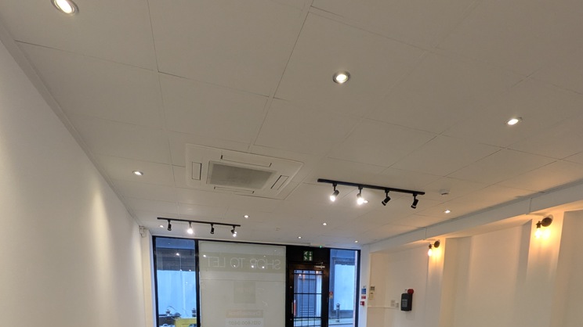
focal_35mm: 21
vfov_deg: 44.3
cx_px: 300
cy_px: 338
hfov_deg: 83.8
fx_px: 325
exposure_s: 1/100
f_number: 2.2
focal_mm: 1.85
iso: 136
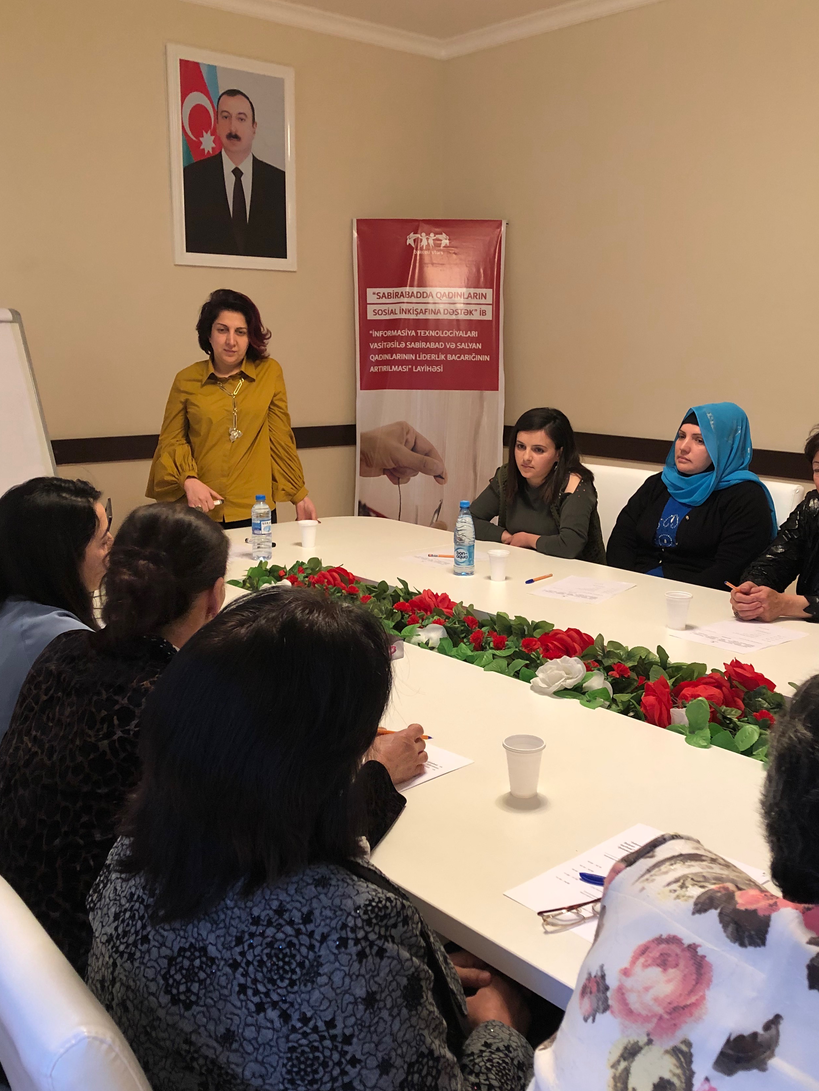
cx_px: 441
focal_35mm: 34
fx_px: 1073
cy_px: 589
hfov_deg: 41.8
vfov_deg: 53.9
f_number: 1.8
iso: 80
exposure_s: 1/17
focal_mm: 3.99
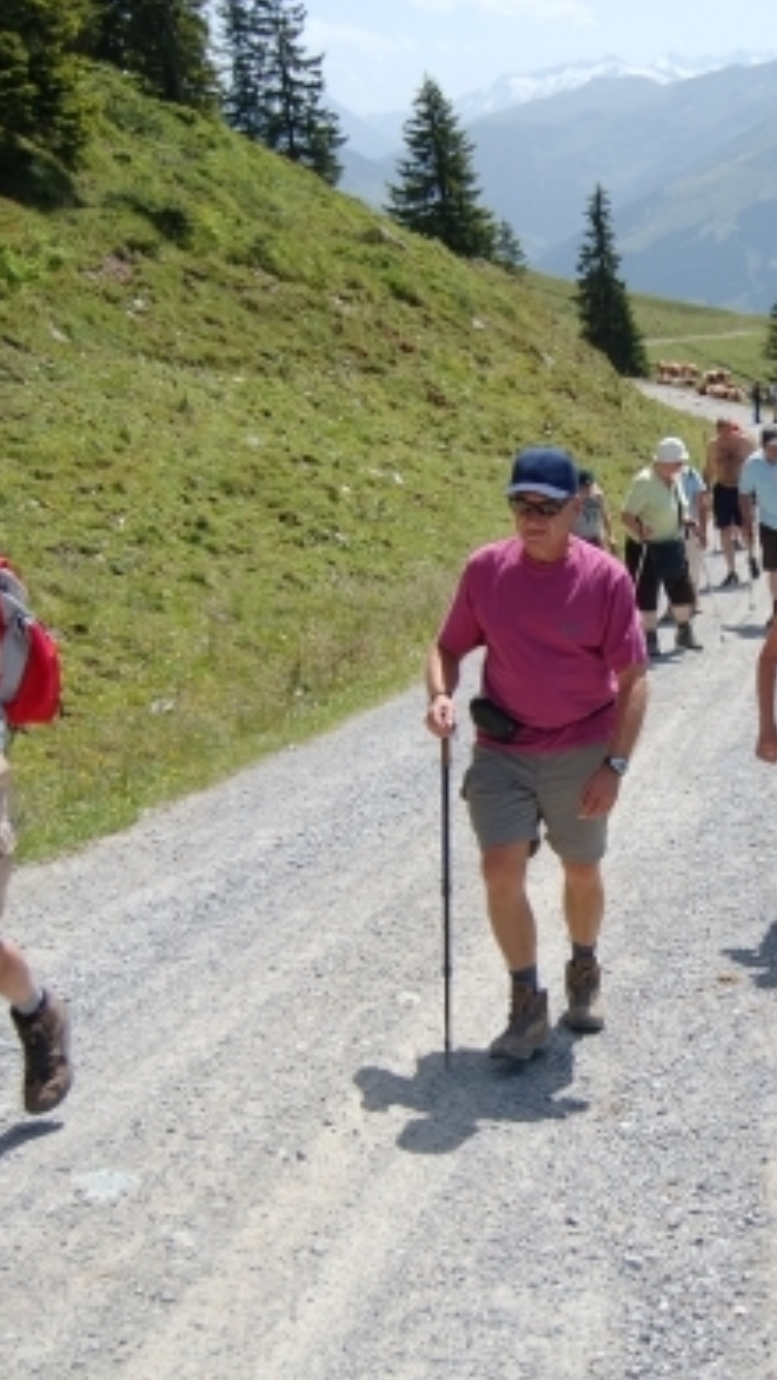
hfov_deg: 22.2
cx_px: 675
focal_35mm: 53
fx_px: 1941
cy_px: 699
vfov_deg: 39.2
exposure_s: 1/1600
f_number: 3.8
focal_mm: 22
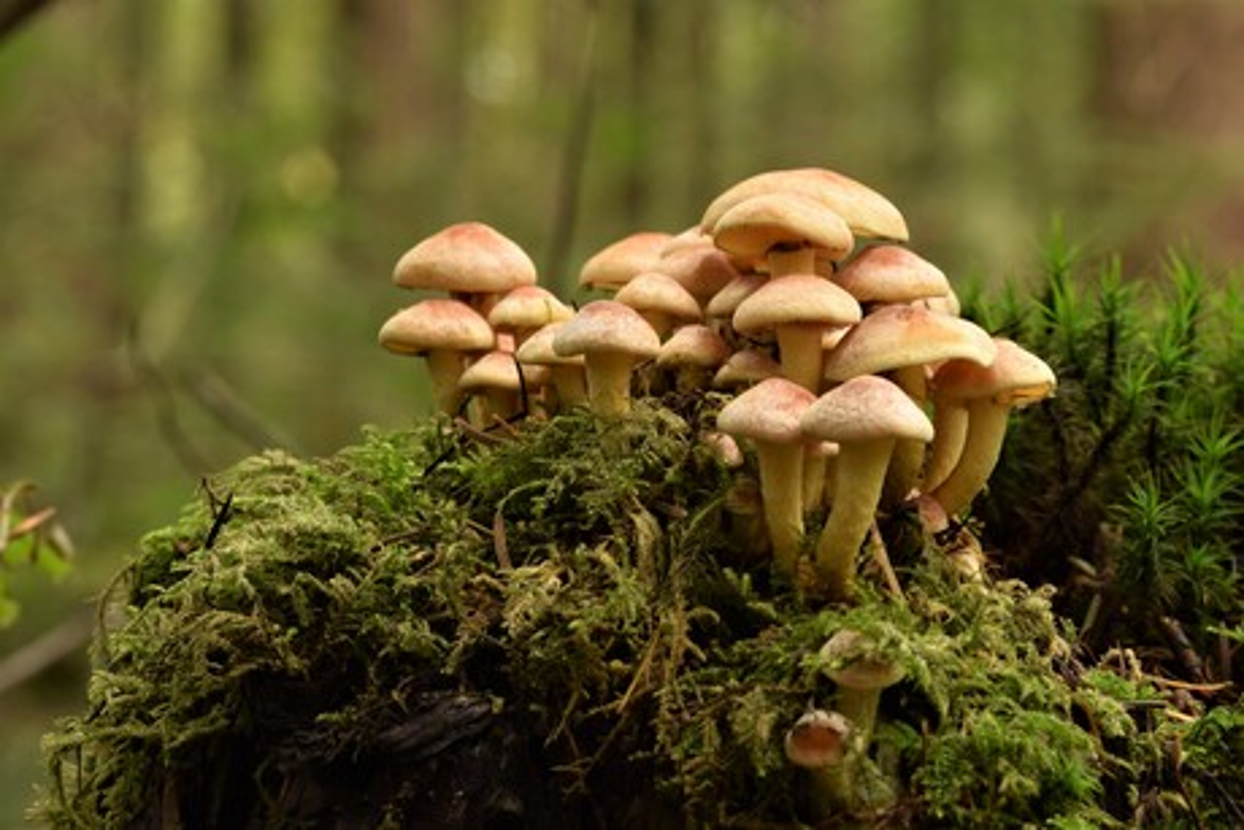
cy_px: 415
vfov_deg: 10.2
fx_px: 4666
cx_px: 622
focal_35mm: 135
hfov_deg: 15.2
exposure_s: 1.3
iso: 100
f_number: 14
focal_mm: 90
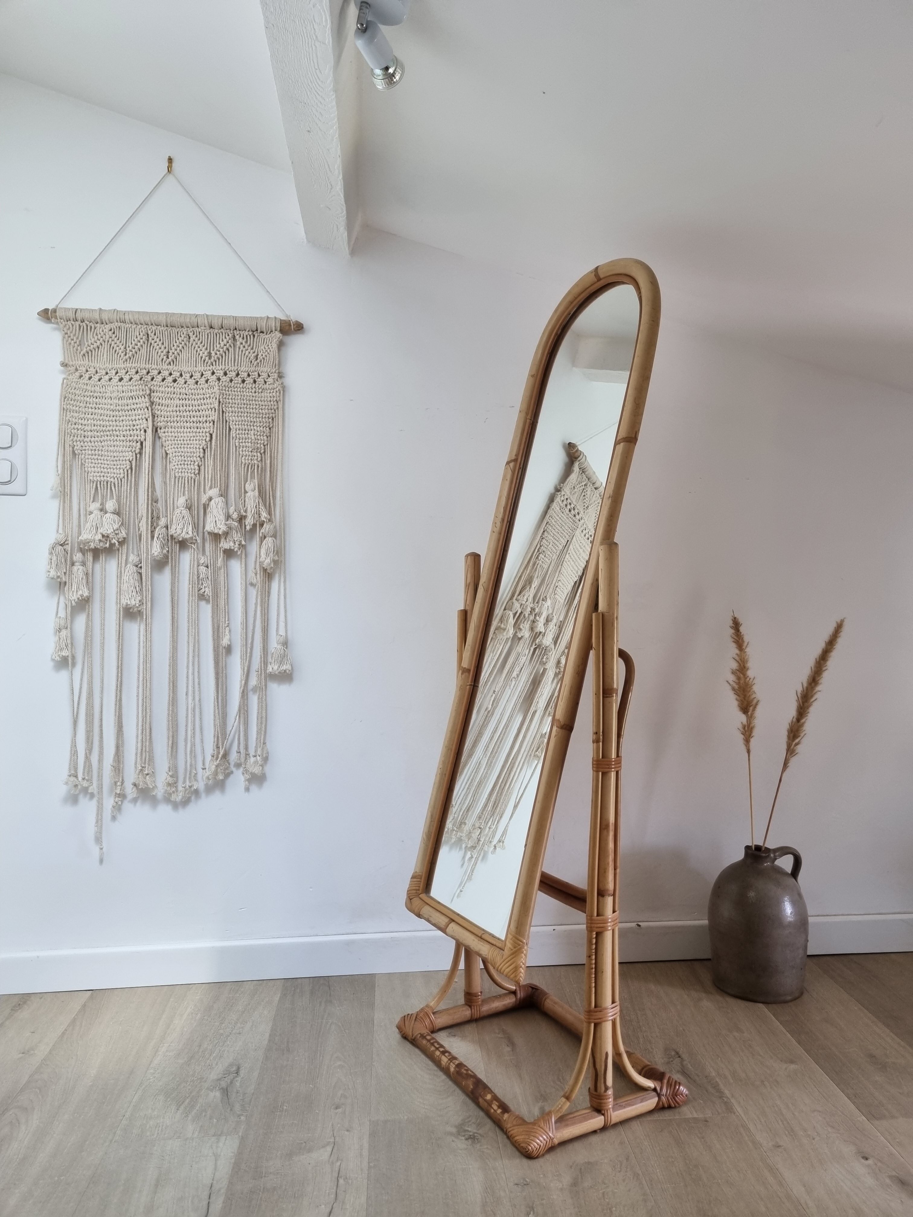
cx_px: 456
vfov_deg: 67.3
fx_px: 914
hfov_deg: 53.1
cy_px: 608
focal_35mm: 26
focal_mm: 5.4
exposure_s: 1/100
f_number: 1.8
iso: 160
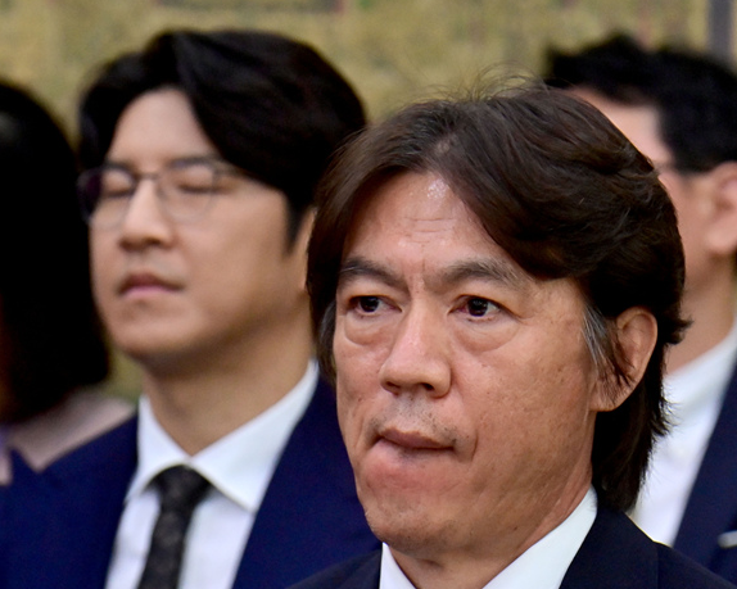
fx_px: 7415
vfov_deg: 4.6
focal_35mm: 340
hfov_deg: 5.7
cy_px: 336
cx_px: 397
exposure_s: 1/250
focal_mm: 260
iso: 6400
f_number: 8
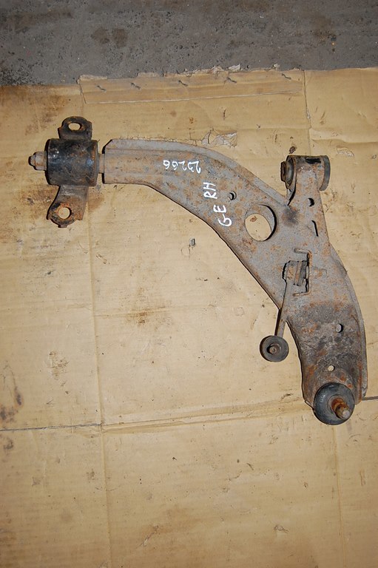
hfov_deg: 38.3
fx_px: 544
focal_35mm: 34
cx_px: 189
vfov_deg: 55.1
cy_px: 284
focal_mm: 23
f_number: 3.8
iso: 200
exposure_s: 1/60
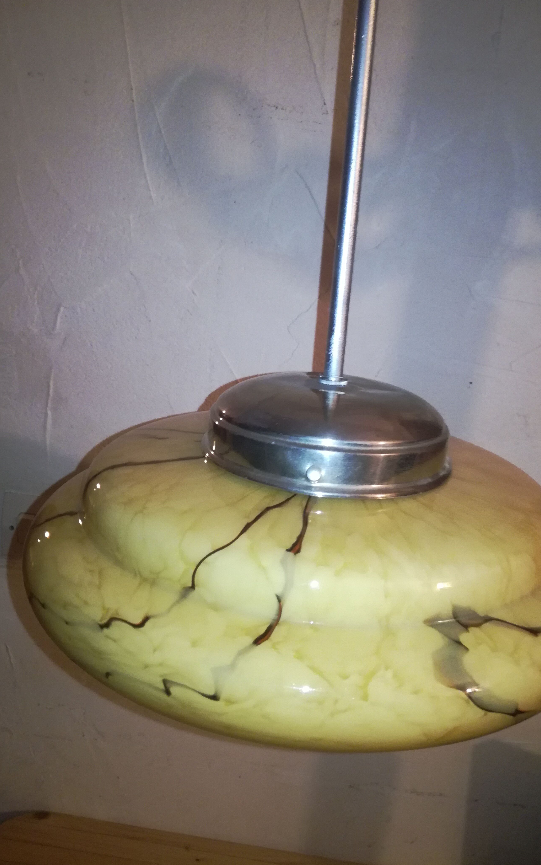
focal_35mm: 29
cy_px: 432
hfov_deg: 43.1
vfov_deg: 64.6
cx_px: 290
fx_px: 684
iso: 400
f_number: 2
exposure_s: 1/25
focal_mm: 3.79
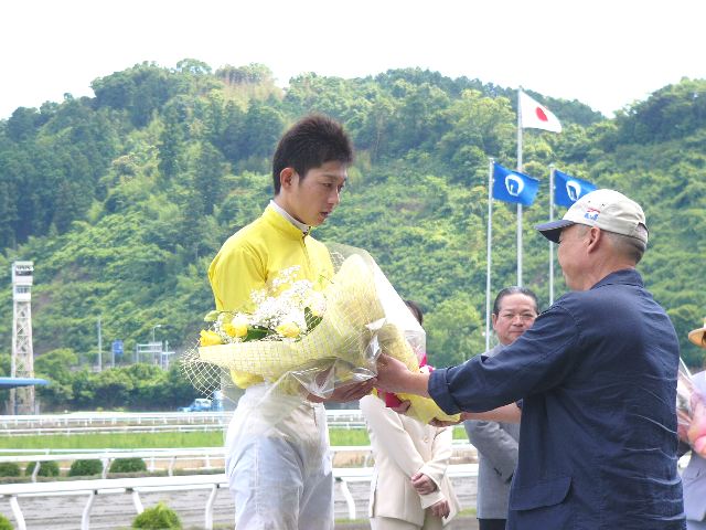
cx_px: 353
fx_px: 2692
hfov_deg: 14.9
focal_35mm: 132
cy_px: 265
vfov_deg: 11.2
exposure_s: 1/200
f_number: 4
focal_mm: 21.9
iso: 50
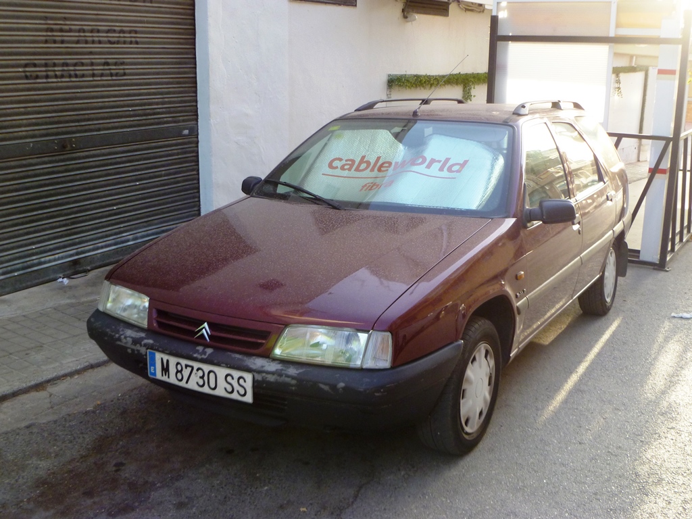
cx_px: 346
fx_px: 640
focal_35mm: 32
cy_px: 260
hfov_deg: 56.8
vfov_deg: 44.2
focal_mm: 5.7
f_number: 3.5
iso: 160
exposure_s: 1/125
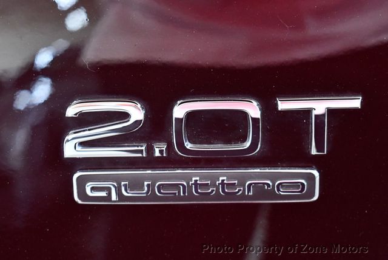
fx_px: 863
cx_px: 194
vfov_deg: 17.1
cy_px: 130
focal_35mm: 80
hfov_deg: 25.3
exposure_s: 1/60
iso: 4000
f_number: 4.8
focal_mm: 40
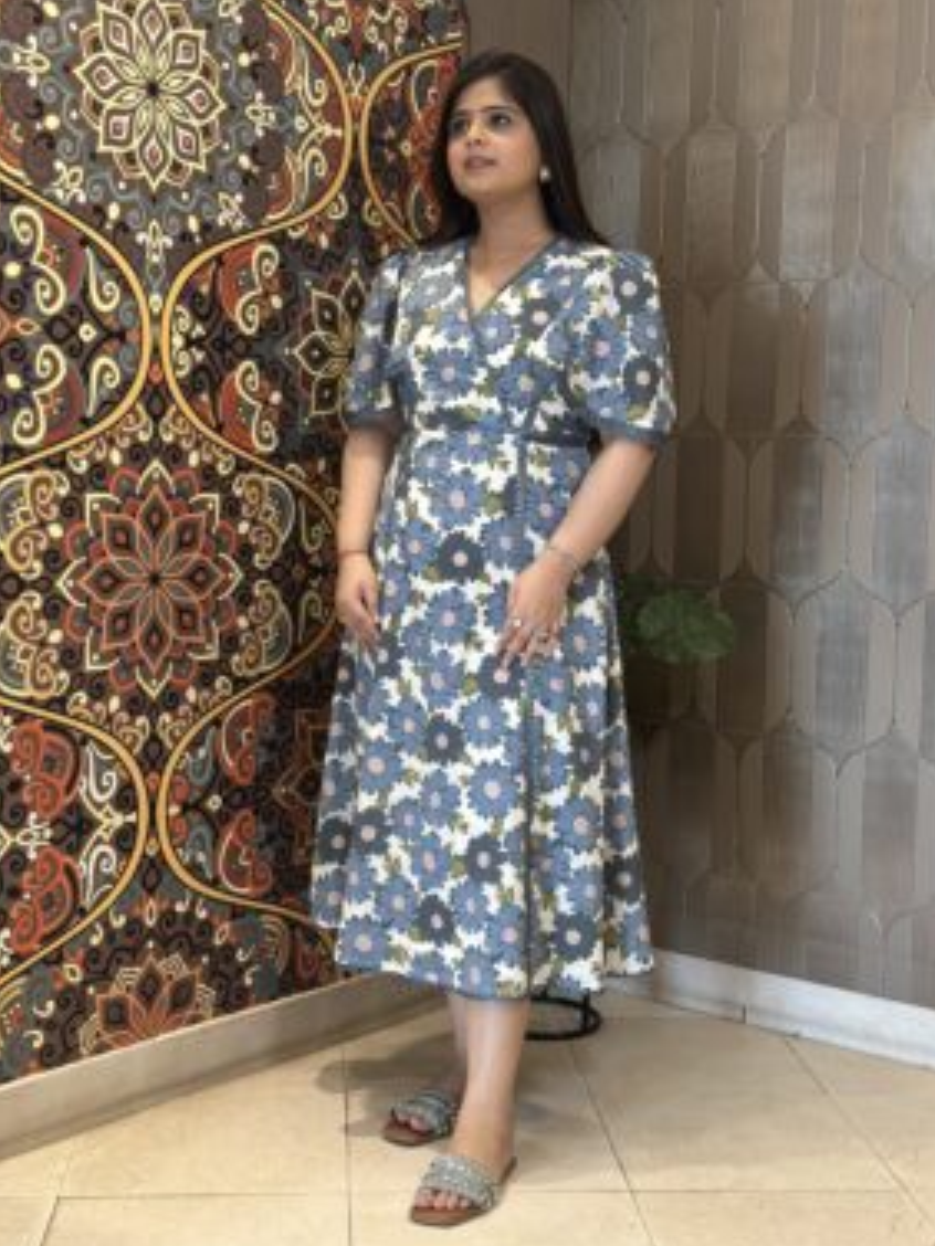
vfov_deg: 37.5
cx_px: 487
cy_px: 600
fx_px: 1837
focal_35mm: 51
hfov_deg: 28.6
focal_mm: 6.86
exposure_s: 1/100
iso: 160
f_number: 1.78
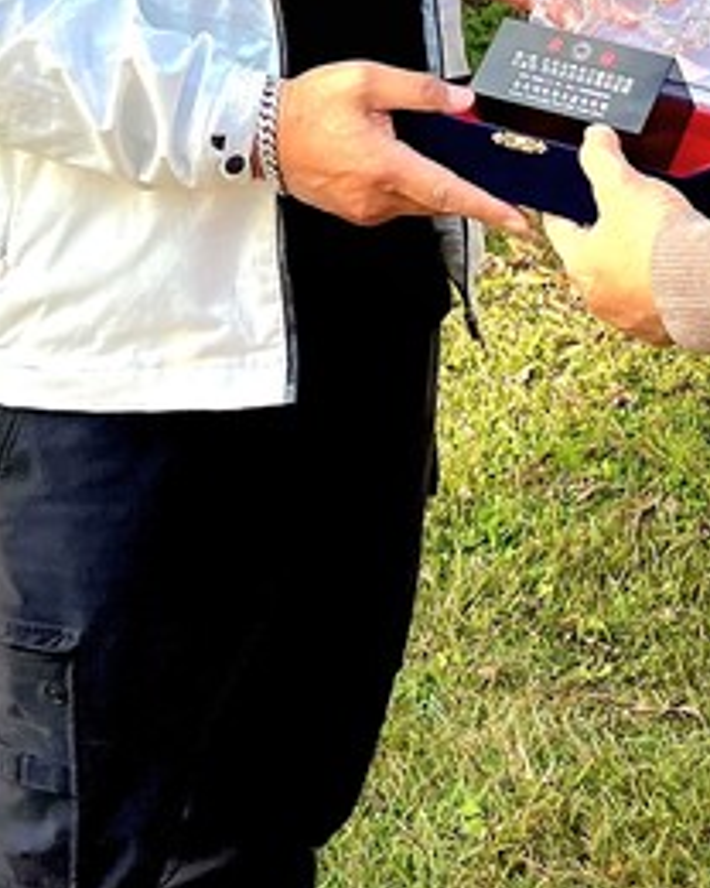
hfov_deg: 19.3
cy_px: -444
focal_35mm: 78
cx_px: 638
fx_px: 2049
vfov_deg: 20.8
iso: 50
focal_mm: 5.7
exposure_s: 1/833
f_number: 1.5
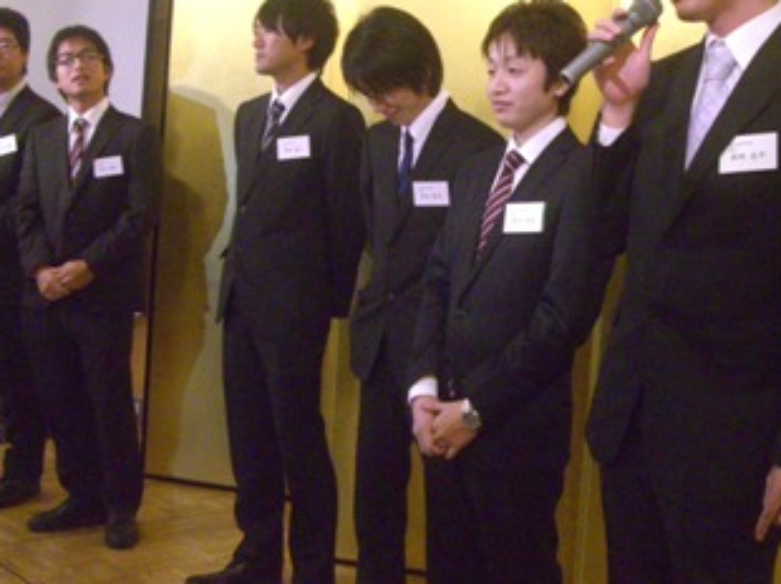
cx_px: 431
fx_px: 1240
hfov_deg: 34.9
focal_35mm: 55
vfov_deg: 26.5
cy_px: 229
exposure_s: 1/160
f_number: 2.8
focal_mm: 7.9
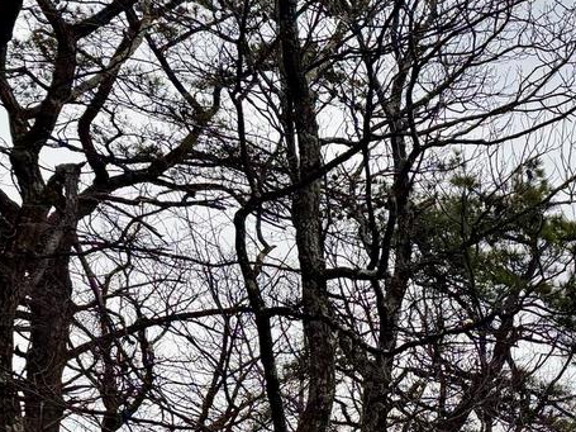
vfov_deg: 17.9
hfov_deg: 21.2
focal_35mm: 76
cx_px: 886
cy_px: 594
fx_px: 1264
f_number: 1.78
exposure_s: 1/1076
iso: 80
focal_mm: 6.76
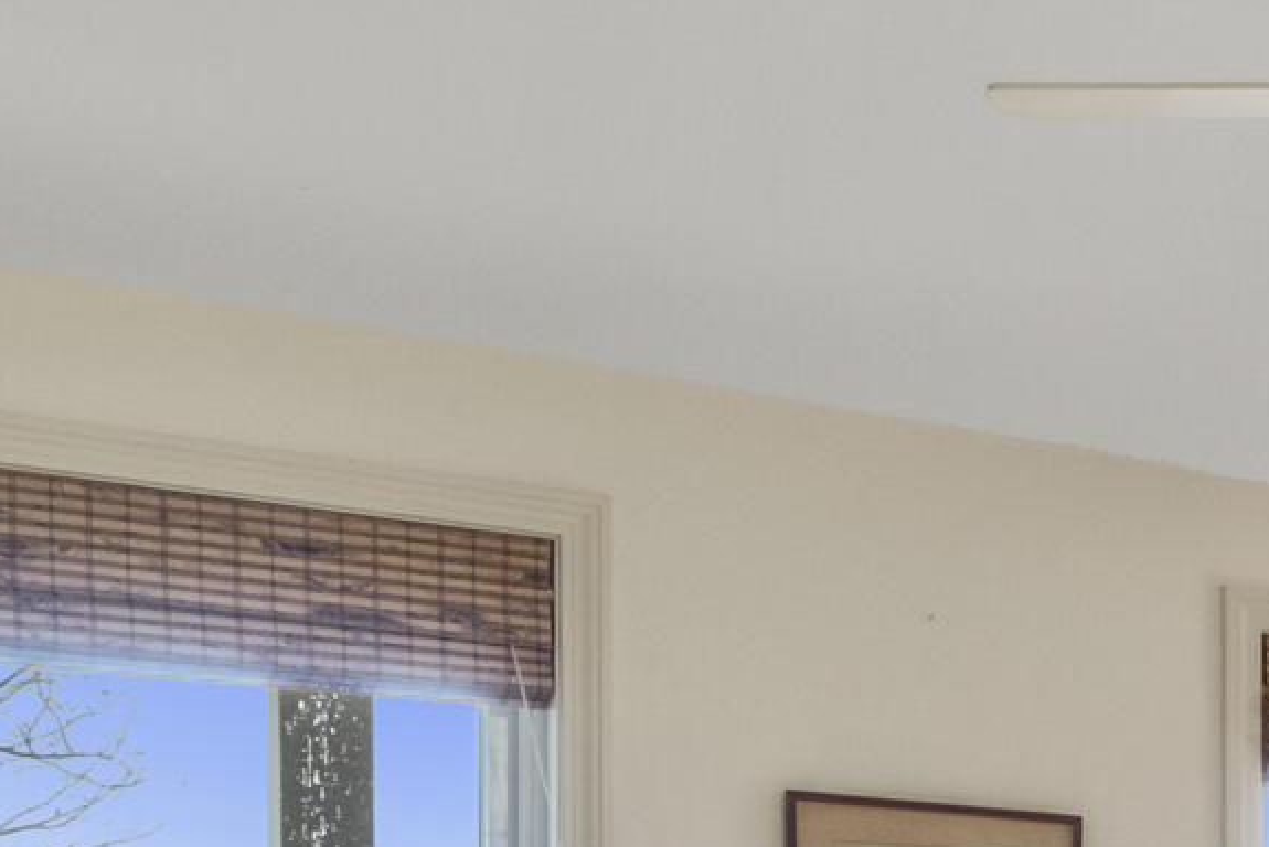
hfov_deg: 21.6
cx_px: 2052
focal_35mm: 73
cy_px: 1140
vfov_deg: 17.4
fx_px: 2574
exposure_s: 1/5
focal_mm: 9.4
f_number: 8
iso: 500
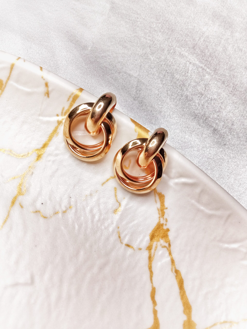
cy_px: 164
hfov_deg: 51.4
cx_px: 124
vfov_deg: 65.3
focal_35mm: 27
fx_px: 257
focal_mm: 3.79
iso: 113
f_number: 2.2
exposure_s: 1/50
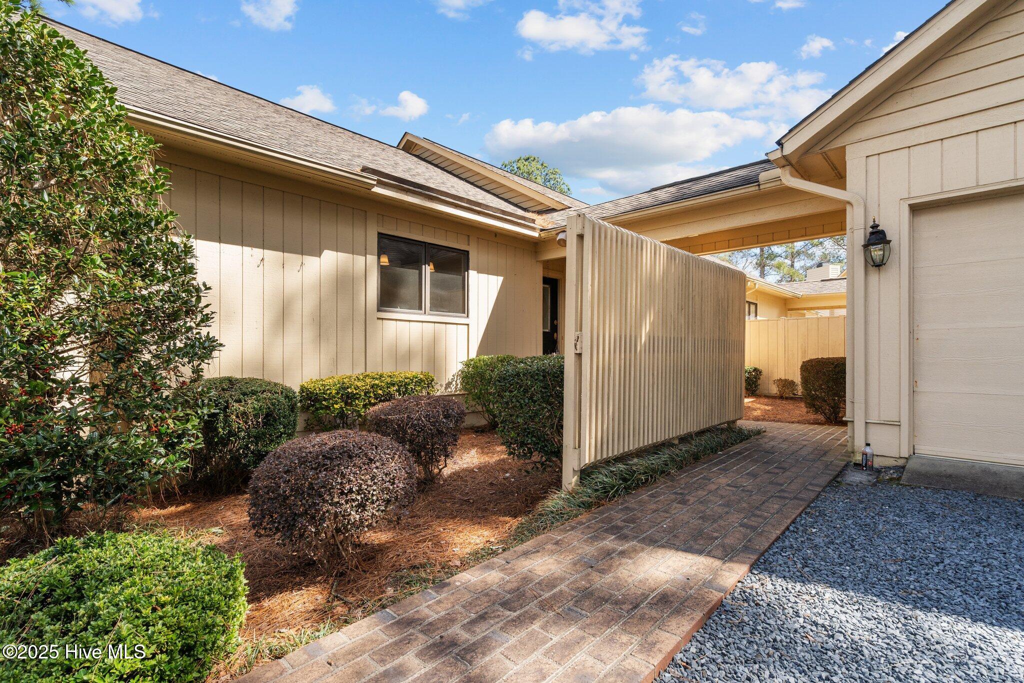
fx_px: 455
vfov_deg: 73.7
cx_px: 512
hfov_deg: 96.7
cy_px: 342
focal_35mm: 16
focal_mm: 16
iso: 400
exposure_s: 1/250
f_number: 8
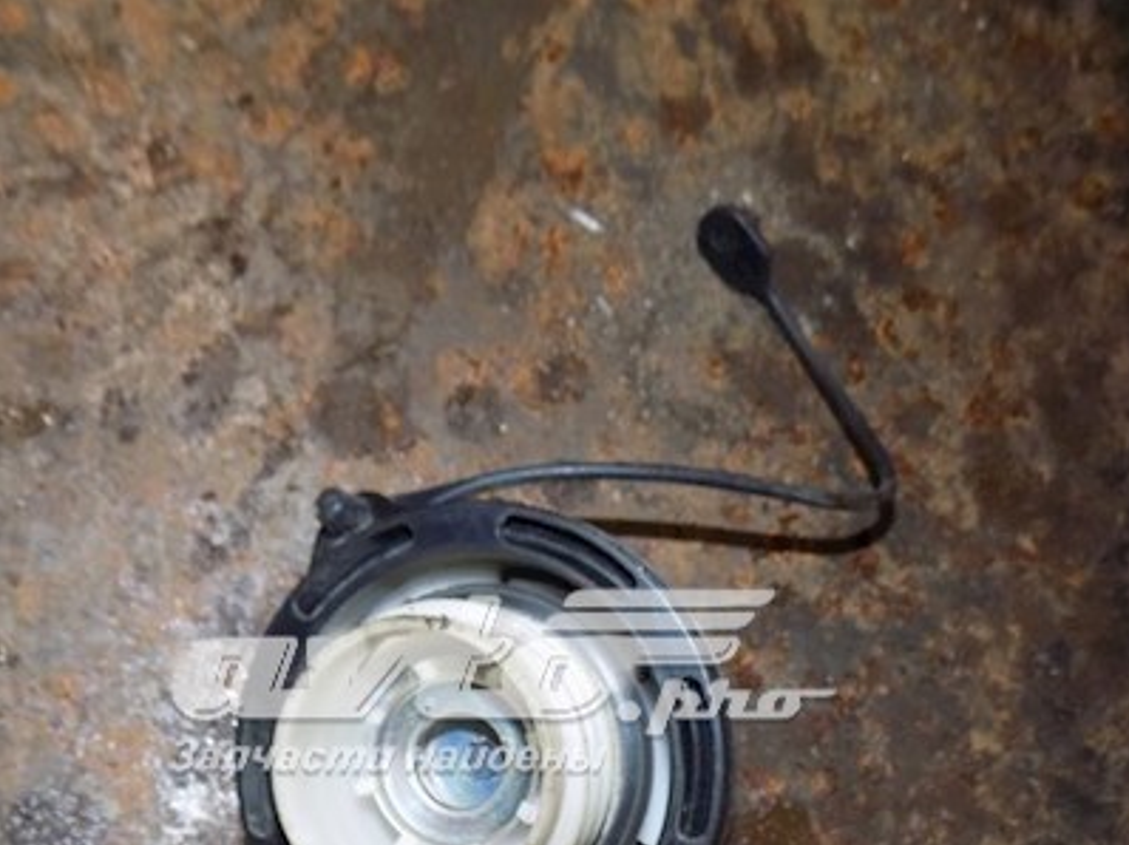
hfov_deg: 50.0
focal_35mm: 37
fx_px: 1206
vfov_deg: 37.3
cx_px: 494
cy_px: 675
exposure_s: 1/30
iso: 200
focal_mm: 4
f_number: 3.1
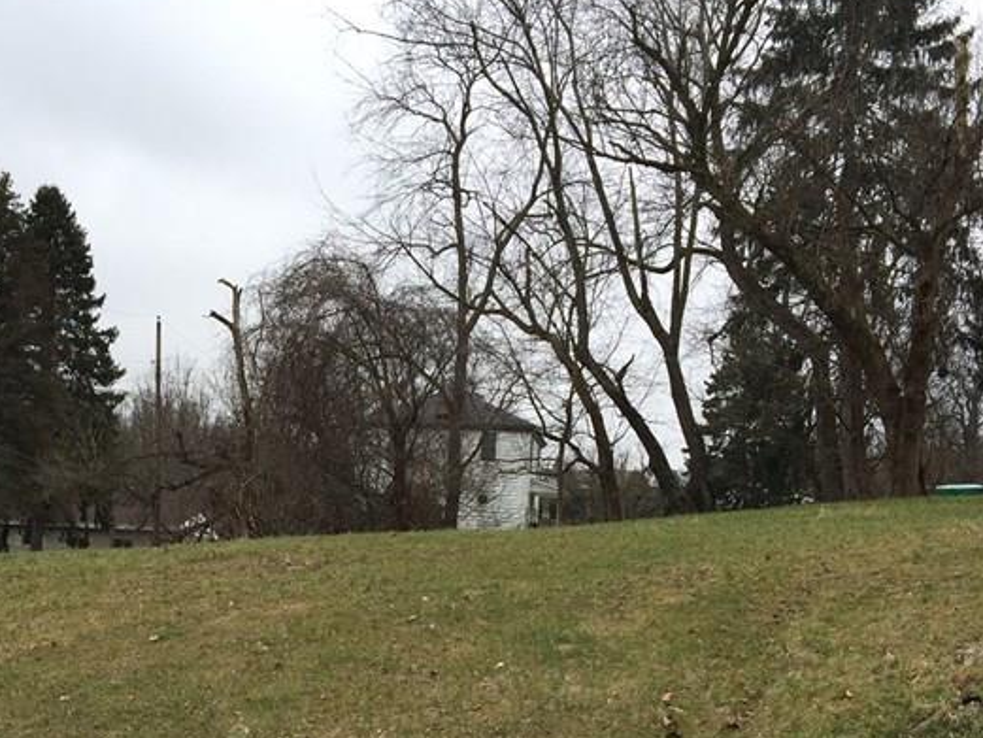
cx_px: 321
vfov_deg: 24.7
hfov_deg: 33.5
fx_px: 1619
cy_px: 700
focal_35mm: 57
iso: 32
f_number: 2.2
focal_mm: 4.15
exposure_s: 1/599
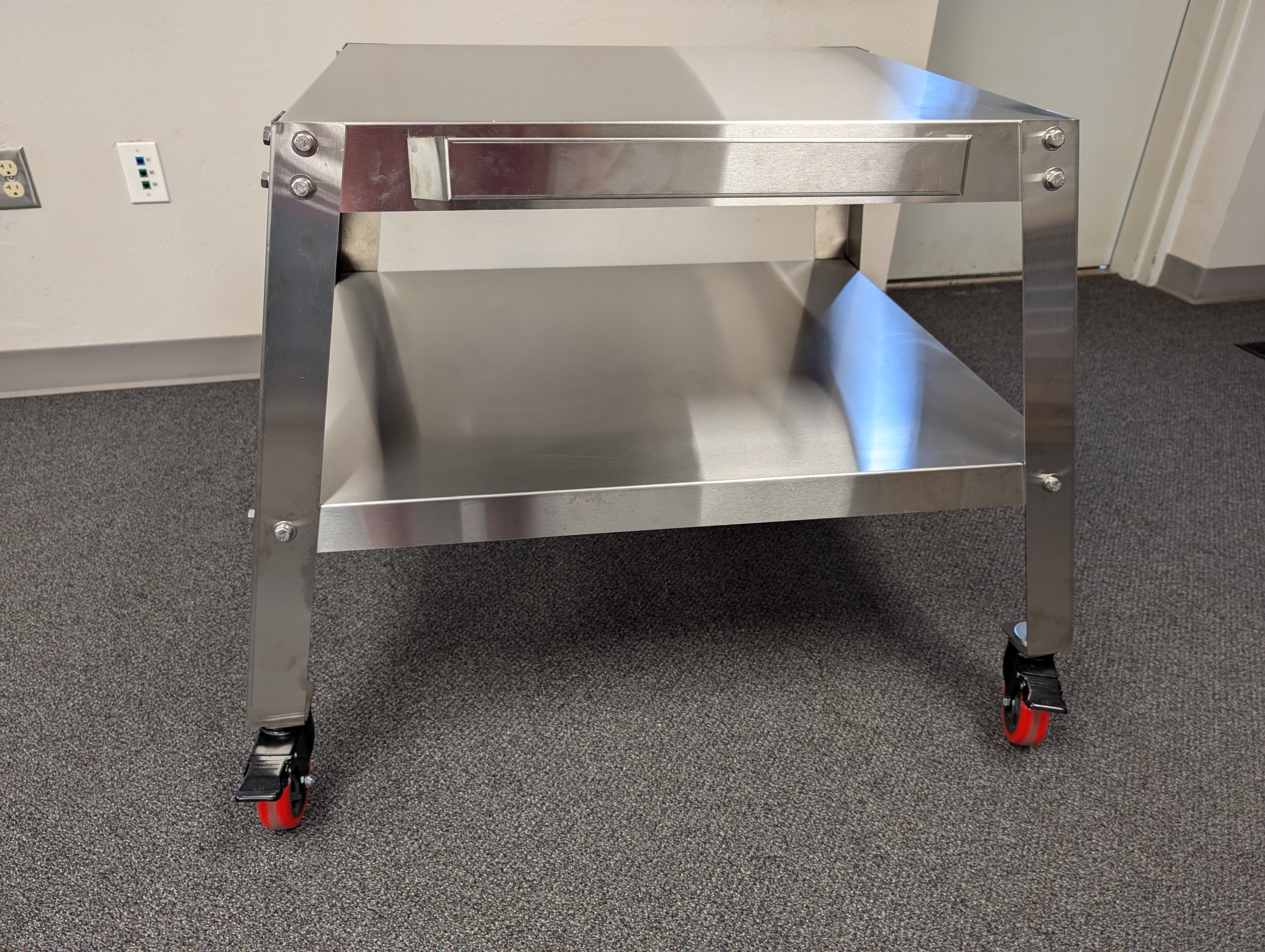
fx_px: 878
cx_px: 632
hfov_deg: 71.5
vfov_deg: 56.9
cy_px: 476
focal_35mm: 24
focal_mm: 6.9
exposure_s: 1/23.8
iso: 59
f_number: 1.68
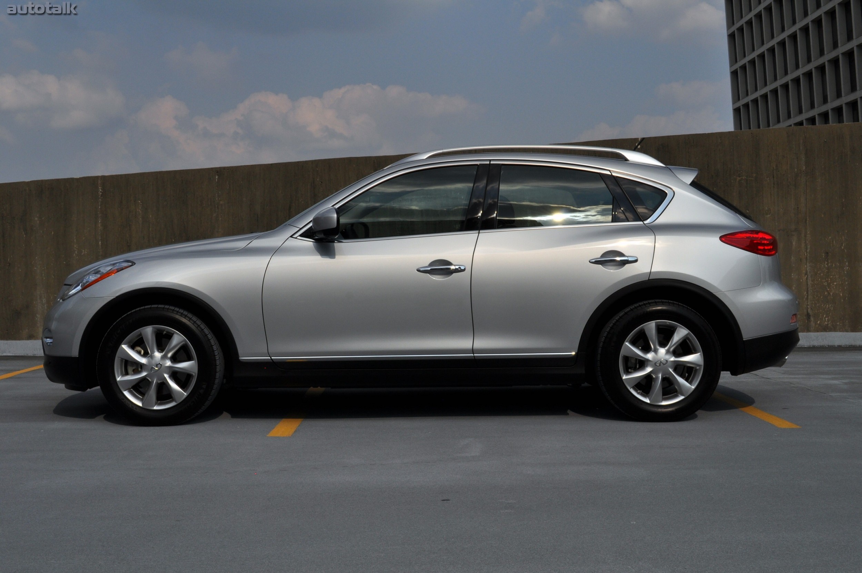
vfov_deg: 30.8
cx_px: 431
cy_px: 286
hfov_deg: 45.0
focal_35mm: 44
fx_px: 1040
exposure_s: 1/640
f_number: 13
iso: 200
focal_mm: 29
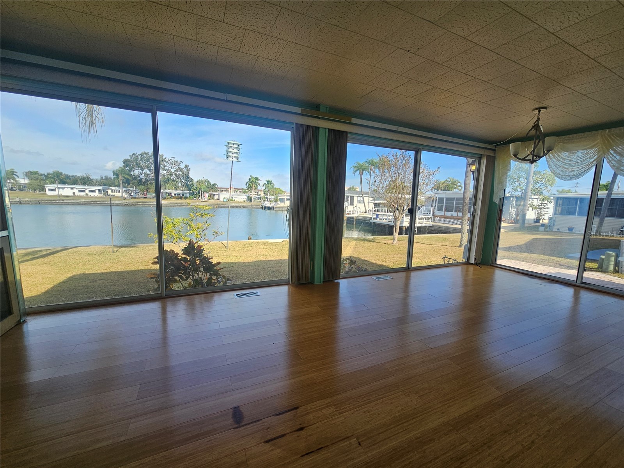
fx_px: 234
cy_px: 234
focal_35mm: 13
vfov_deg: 89.9
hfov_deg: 106.2
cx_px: 312
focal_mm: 2.2
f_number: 2.2
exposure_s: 1/326
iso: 50
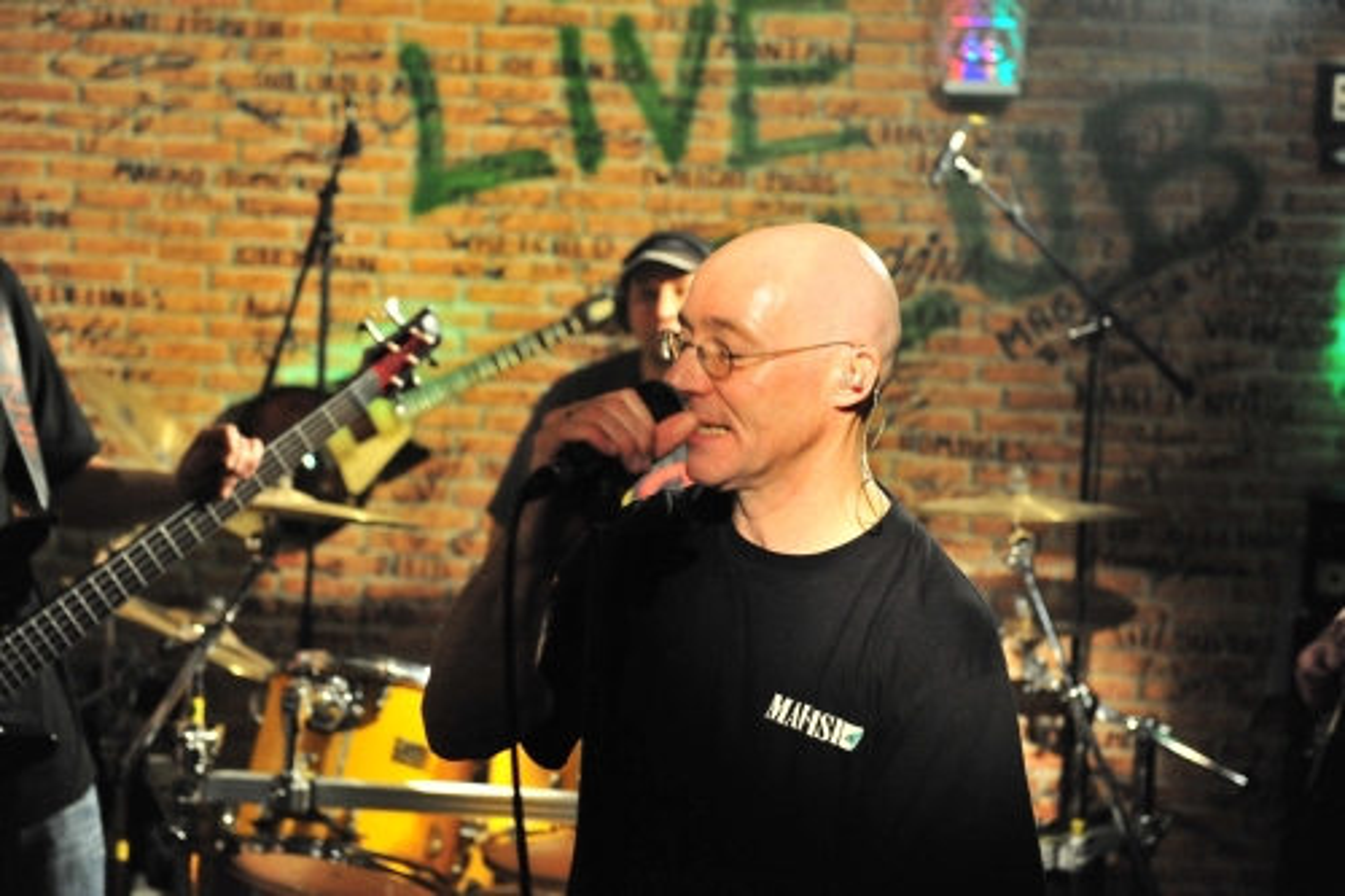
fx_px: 2465
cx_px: 672
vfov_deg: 20.6
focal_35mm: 66
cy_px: 448
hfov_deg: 30.5
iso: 6400
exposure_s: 1/125
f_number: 4.5
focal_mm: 66
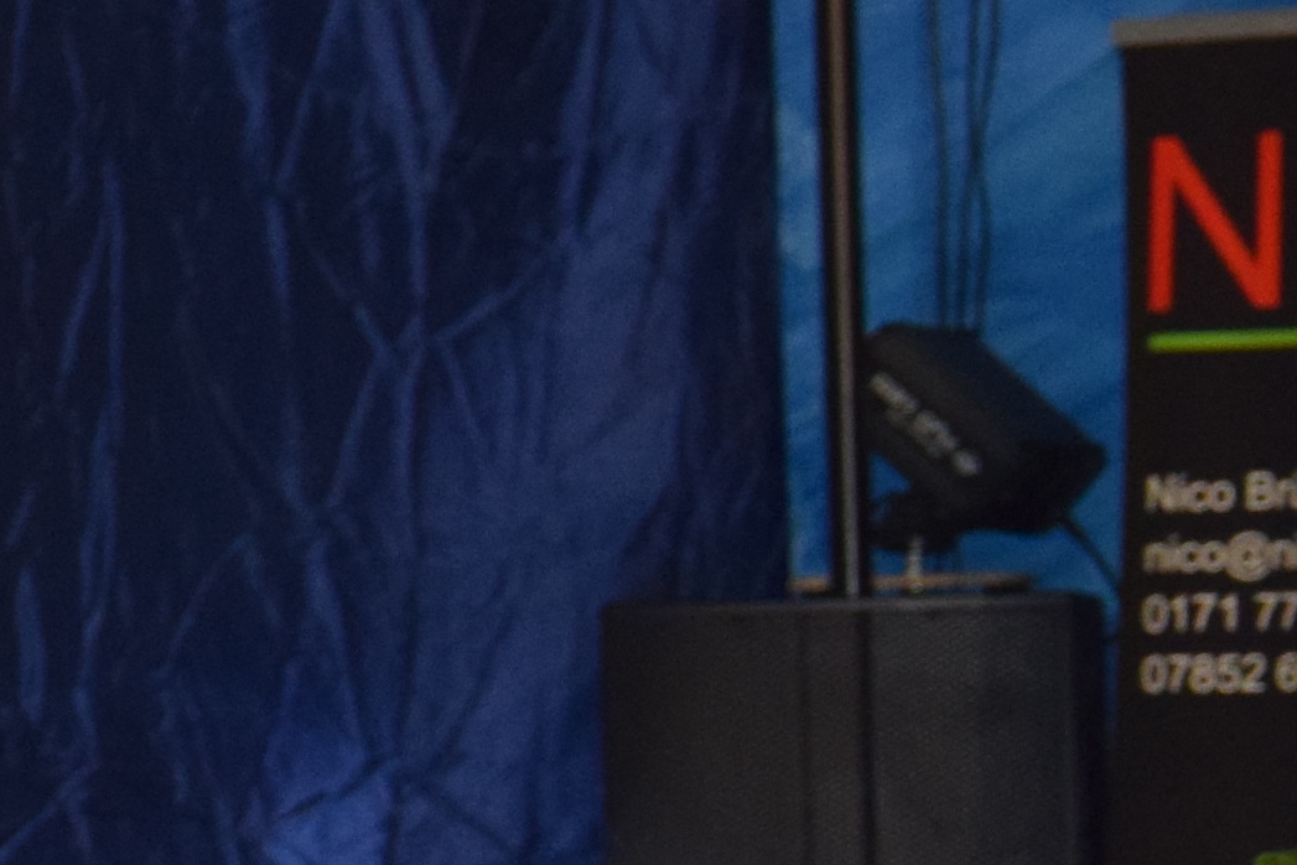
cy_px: 476
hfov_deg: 5.2
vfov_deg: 3.6
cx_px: -1769
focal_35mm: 387
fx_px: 13937
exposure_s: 1/100
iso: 800
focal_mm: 45
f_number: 5
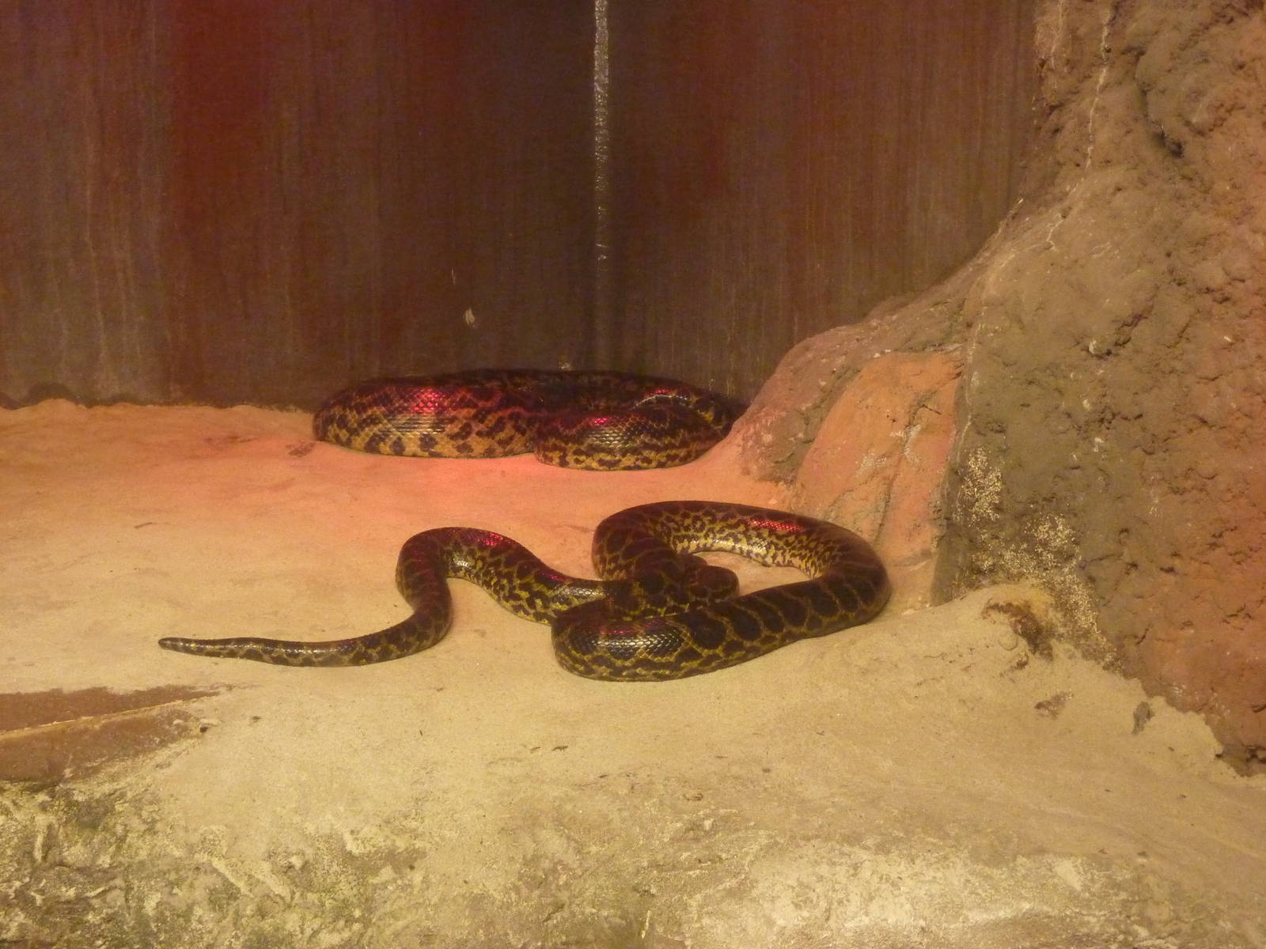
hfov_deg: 39.7
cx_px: 633
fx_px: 1755
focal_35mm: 48
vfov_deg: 30.3
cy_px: 474
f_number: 3.8
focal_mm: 7.9
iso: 800
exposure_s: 1/15
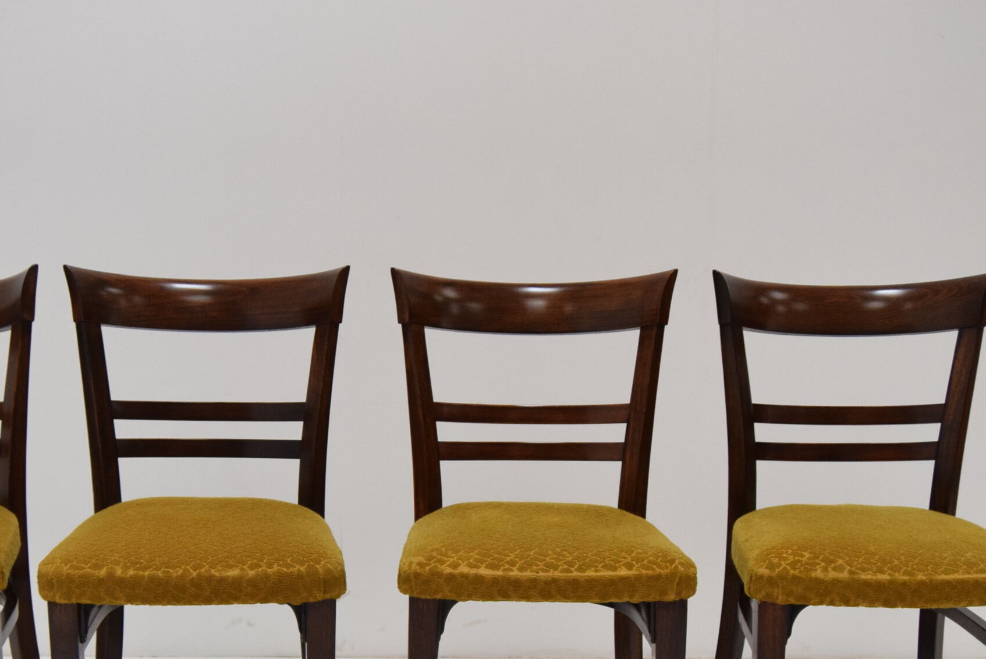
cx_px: 377
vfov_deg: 25.1
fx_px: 1453
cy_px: 535
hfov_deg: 37.3
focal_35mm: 53
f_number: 4.5
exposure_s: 1/80
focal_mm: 20
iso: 1600
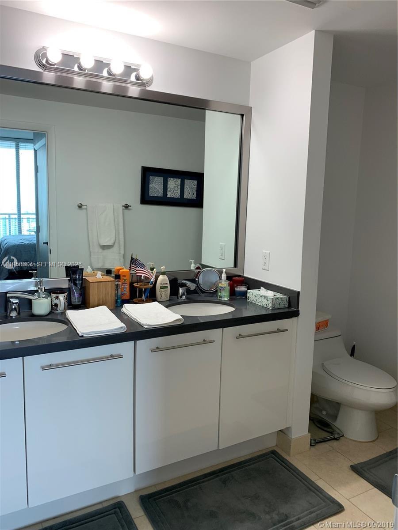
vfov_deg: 67.3
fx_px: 399
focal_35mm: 26
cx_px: 199
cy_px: 265
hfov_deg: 53.1
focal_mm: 4.25
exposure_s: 1/120
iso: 64
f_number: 1.8
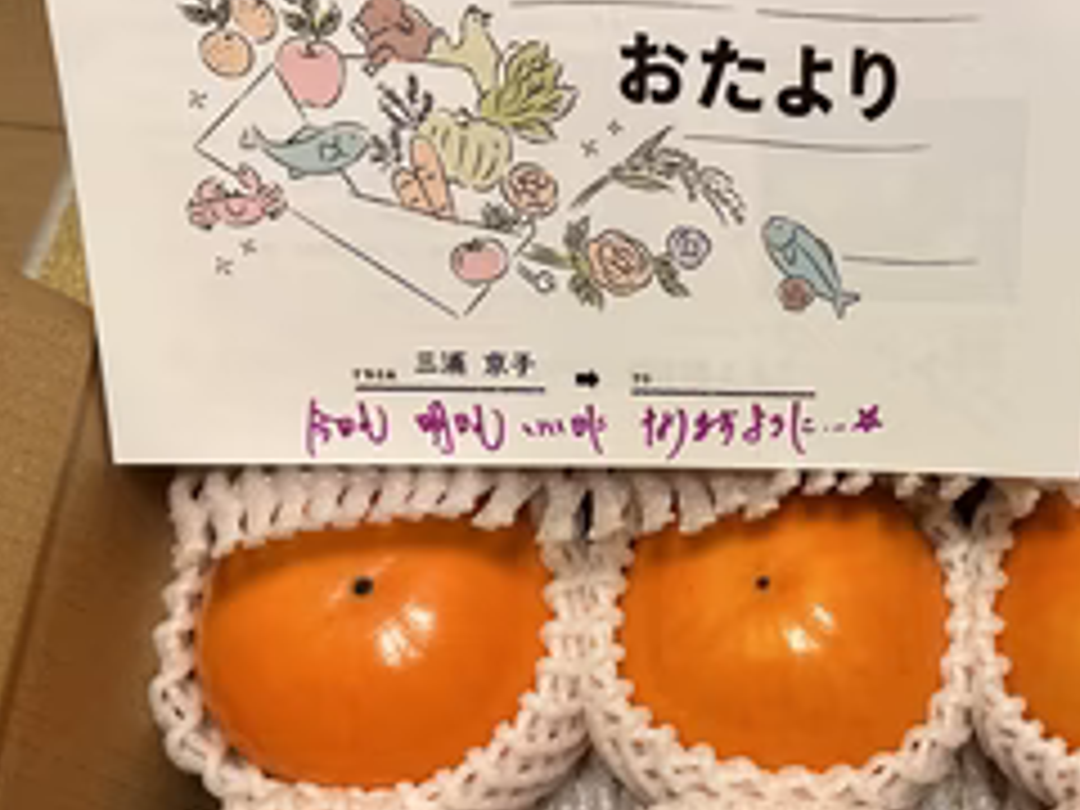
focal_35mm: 40
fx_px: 1248
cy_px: 486
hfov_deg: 44.8
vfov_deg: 35.8
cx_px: 842
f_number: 1.78
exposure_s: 1/60
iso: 250
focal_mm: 6.86
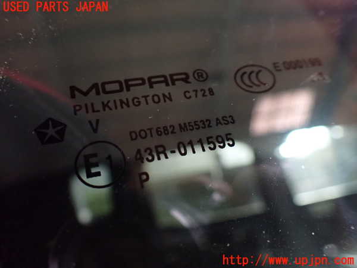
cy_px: 134
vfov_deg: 46.8
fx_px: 309
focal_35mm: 30
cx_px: 178
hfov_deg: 60.0
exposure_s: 1/30
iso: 1250
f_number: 2.3
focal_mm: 5.4
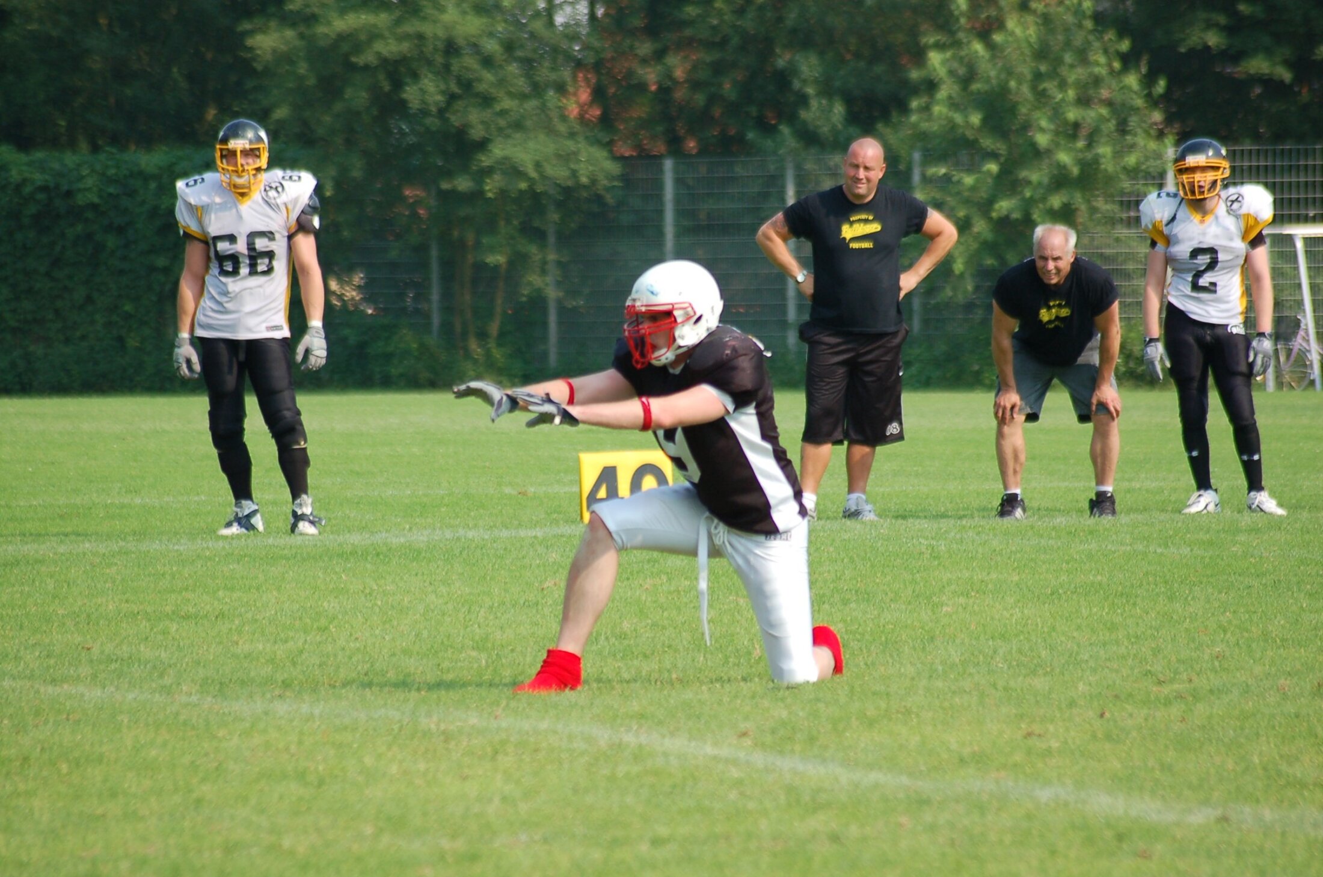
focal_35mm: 330
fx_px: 12105
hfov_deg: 6.3
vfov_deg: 4.1
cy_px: 438
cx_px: 662
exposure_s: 1/1000
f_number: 5.3
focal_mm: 220
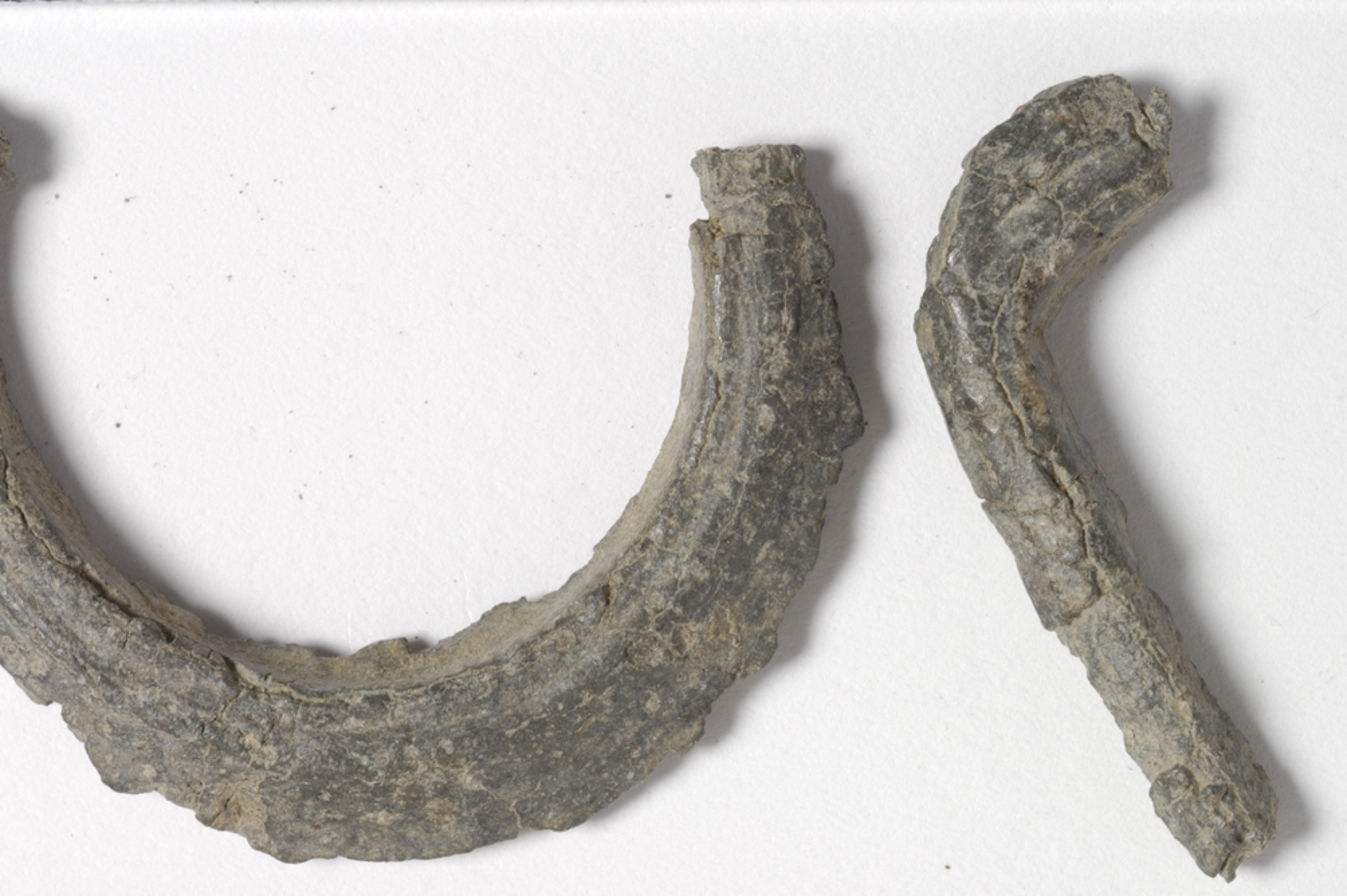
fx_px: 3687
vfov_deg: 13.9
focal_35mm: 99
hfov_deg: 20.7
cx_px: 585
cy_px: 467
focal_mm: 55
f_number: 14
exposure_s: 1/100
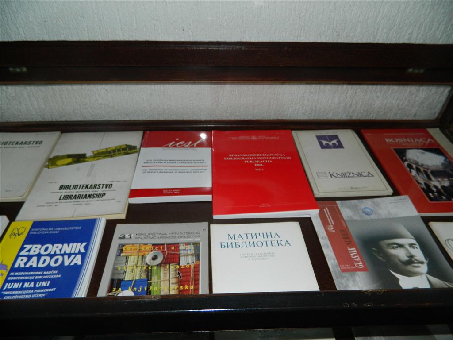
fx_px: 327
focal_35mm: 25
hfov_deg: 69.4
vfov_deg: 54.9
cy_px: 170
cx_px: 226
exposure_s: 1/30
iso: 200
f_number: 3.1
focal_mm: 4.5
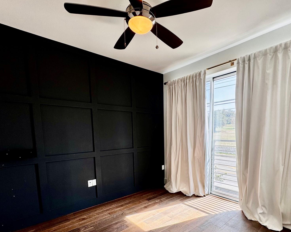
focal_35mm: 19
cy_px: 149
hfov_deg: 83.1
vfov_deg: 69.4
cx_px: 158
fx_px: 164
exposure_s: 1/163
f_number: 2.2
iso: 40
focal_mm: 2.22
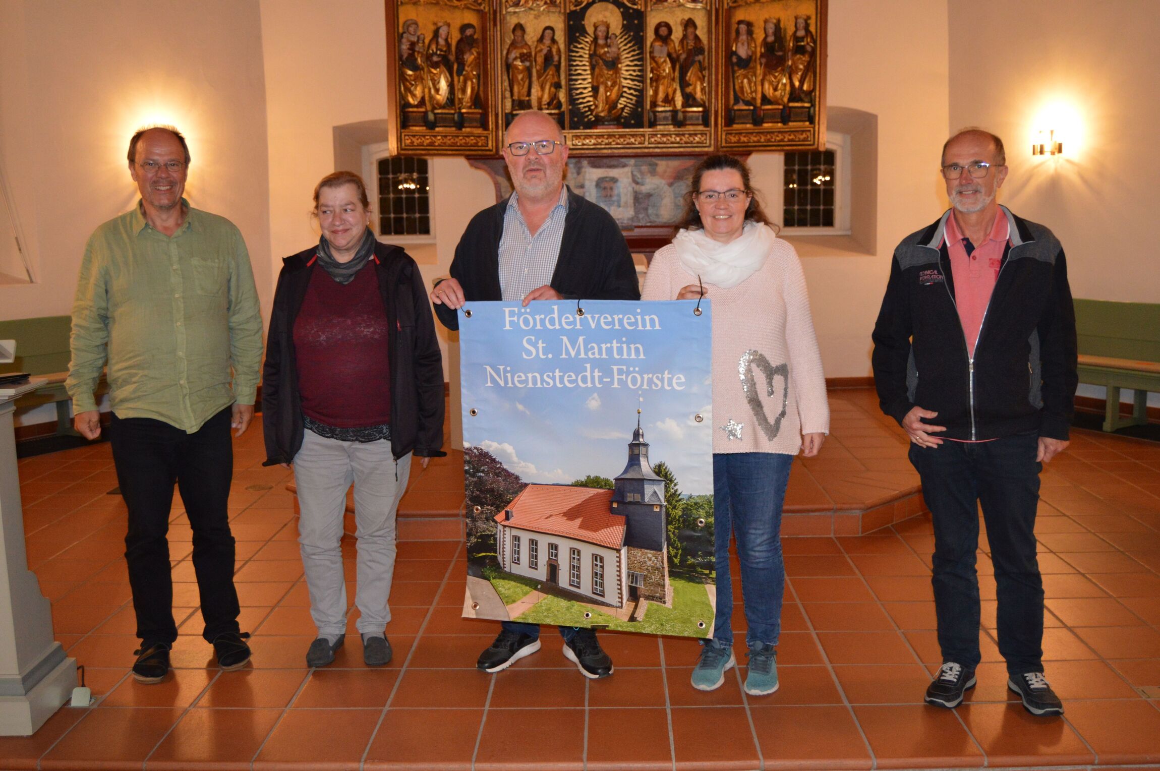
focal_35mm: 33
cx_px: 580
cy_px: 386
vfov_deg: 39.9
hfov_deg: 57.3
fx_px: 1062
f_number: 3.5
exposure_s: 1/60
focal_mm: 22
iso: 1400
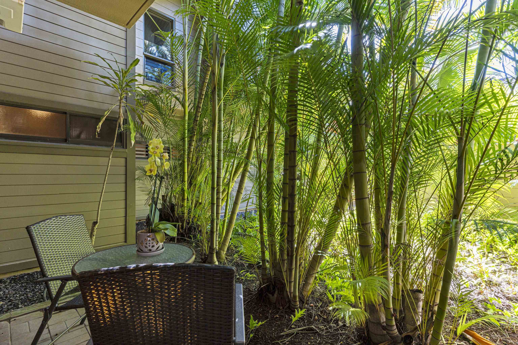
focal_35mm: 17
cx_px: 259
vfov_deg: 70.4
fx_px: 245
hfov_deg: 93.3
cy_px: 172
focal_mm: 17
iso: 100
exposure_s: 1.6
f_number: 8
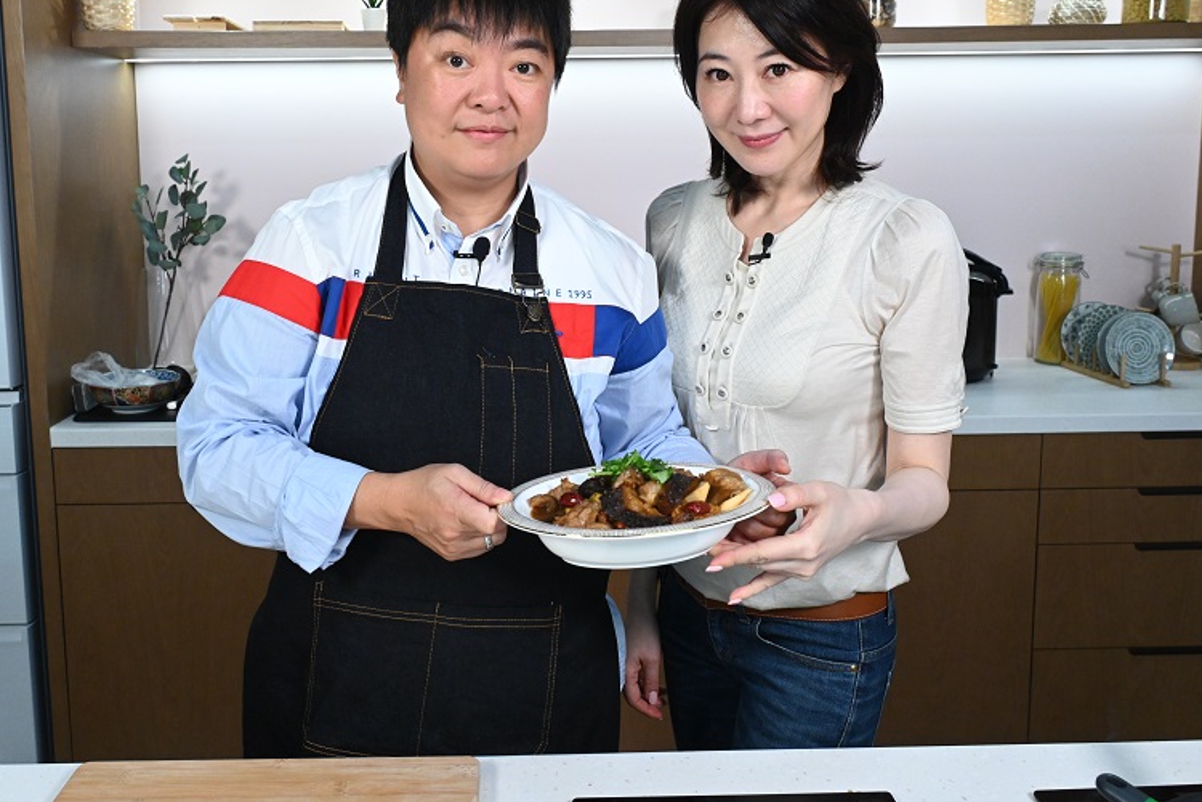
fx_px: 1068
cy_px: 286
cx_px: 532
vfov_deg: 40.7
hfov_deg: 58.6
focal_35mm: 32
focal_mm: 24
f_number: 6.3
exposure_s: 1/160
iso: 3200
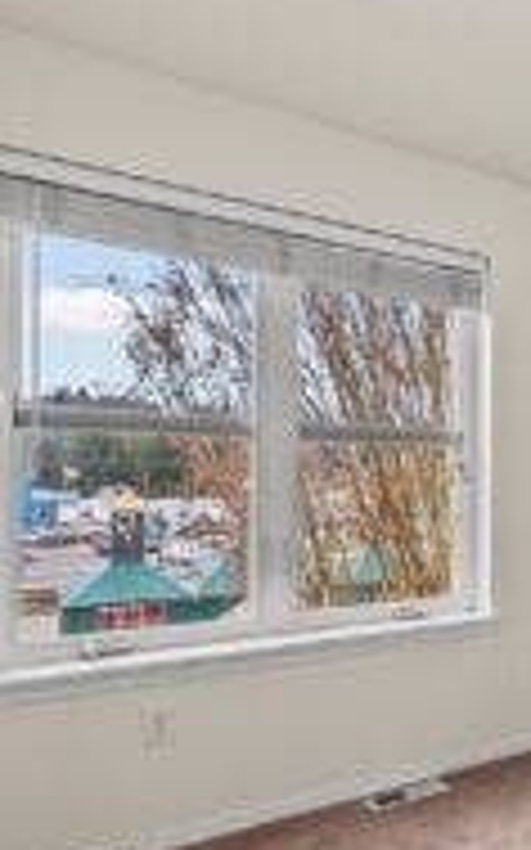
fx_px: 649
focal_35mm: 28
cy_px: 533
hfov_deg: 33.4
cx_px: 680
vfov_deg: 65.5
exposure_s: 1/13
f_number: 7.1
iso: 1000
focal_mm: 13
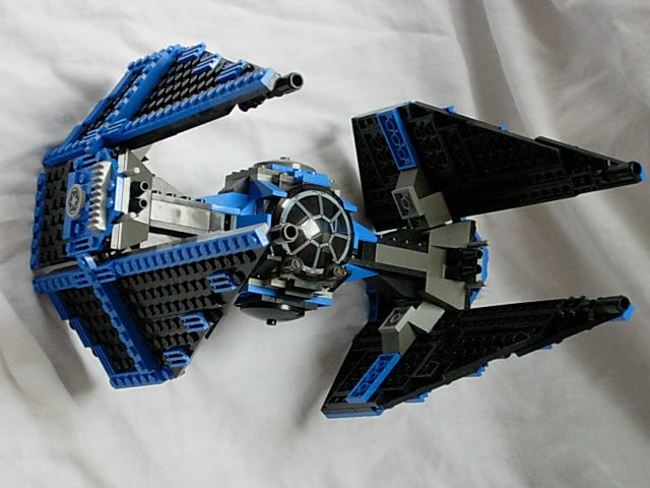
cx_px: 325
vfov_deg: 13.1
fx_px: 2122
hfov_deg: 17.4
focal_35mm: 113
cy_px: 244
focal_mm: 23.4
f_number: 4.9
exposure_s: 1/45.2
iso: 400
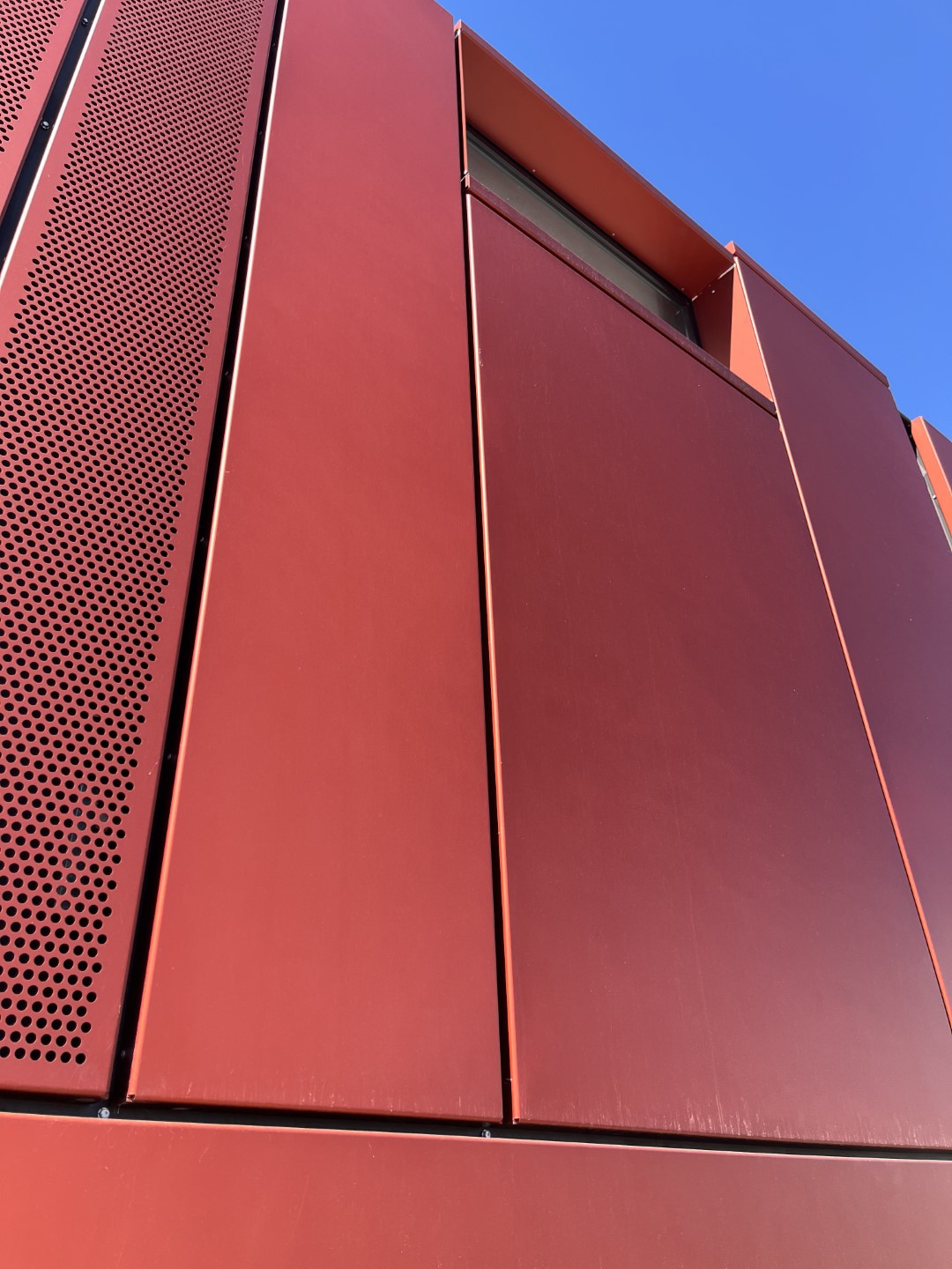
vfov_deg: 67.3
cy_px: 634
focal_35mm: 26
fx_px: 953
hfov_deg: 53.1
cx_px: 476
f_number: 1.6
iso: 50
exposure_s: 1/532
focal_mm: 5.1
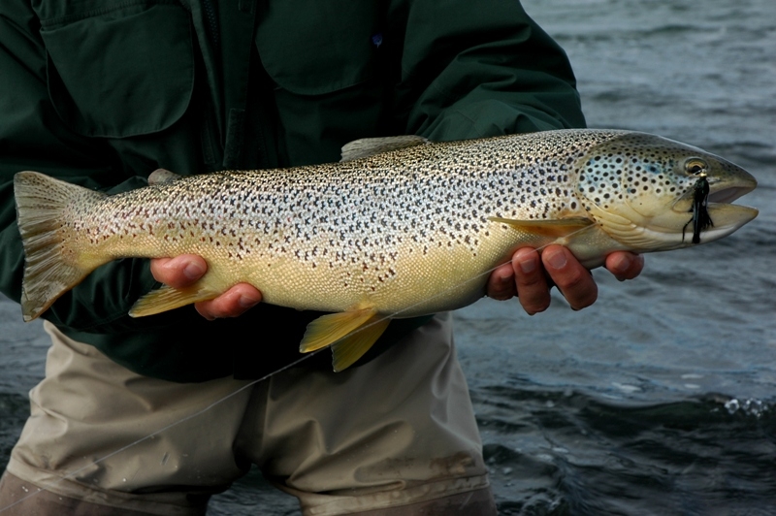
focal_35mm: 75
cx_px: 388
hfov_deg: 27.0
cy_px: 258
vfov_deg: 18.2
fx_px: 1615
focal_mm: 50
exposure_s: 1/200
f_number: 10
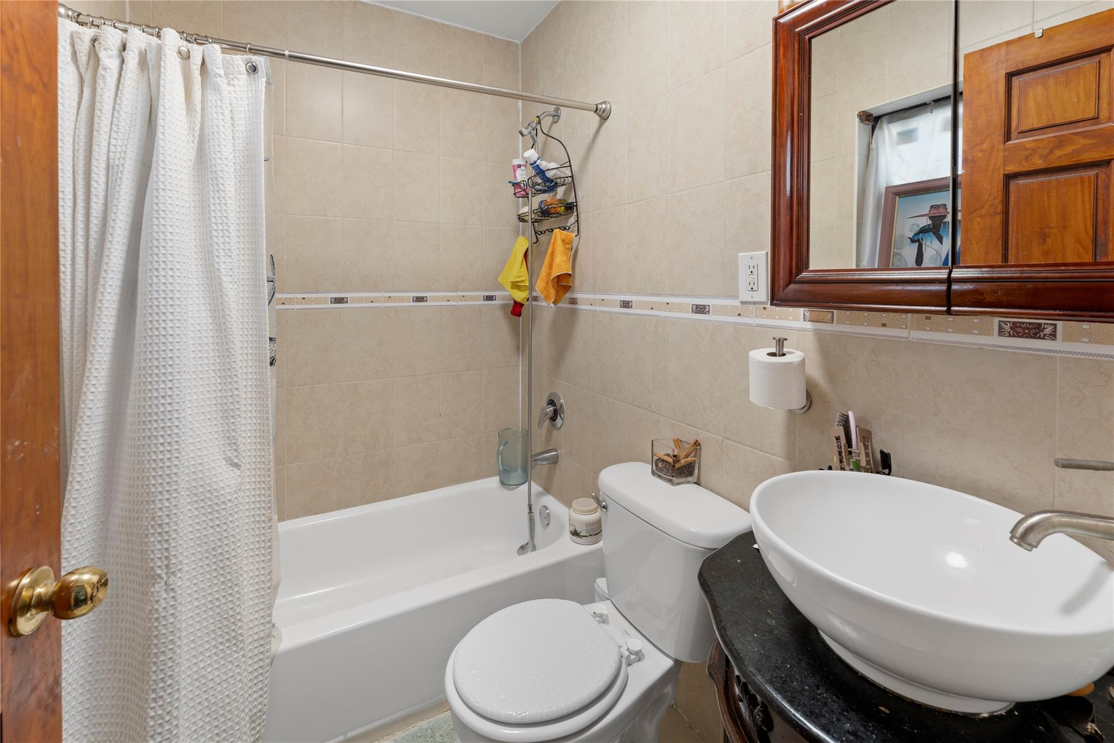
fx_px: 433
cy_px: 372
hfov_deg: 104.3
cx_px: 557
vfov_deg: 81.2
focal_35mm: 14
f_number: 8
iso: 320
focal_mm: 14
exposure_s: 1/2
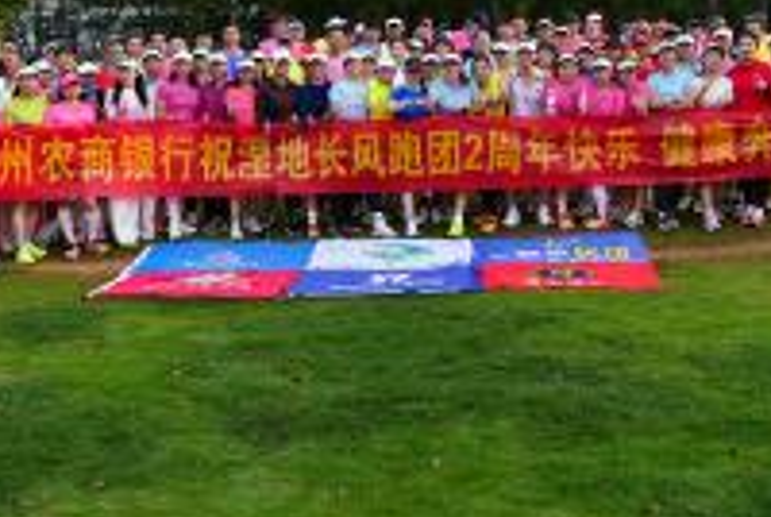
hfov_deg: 41.0
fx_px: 1030
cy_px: 129
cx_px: 443
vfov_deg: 27.8
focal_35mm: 48
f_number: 4.5
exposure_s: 1/60
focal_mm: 24
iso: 80
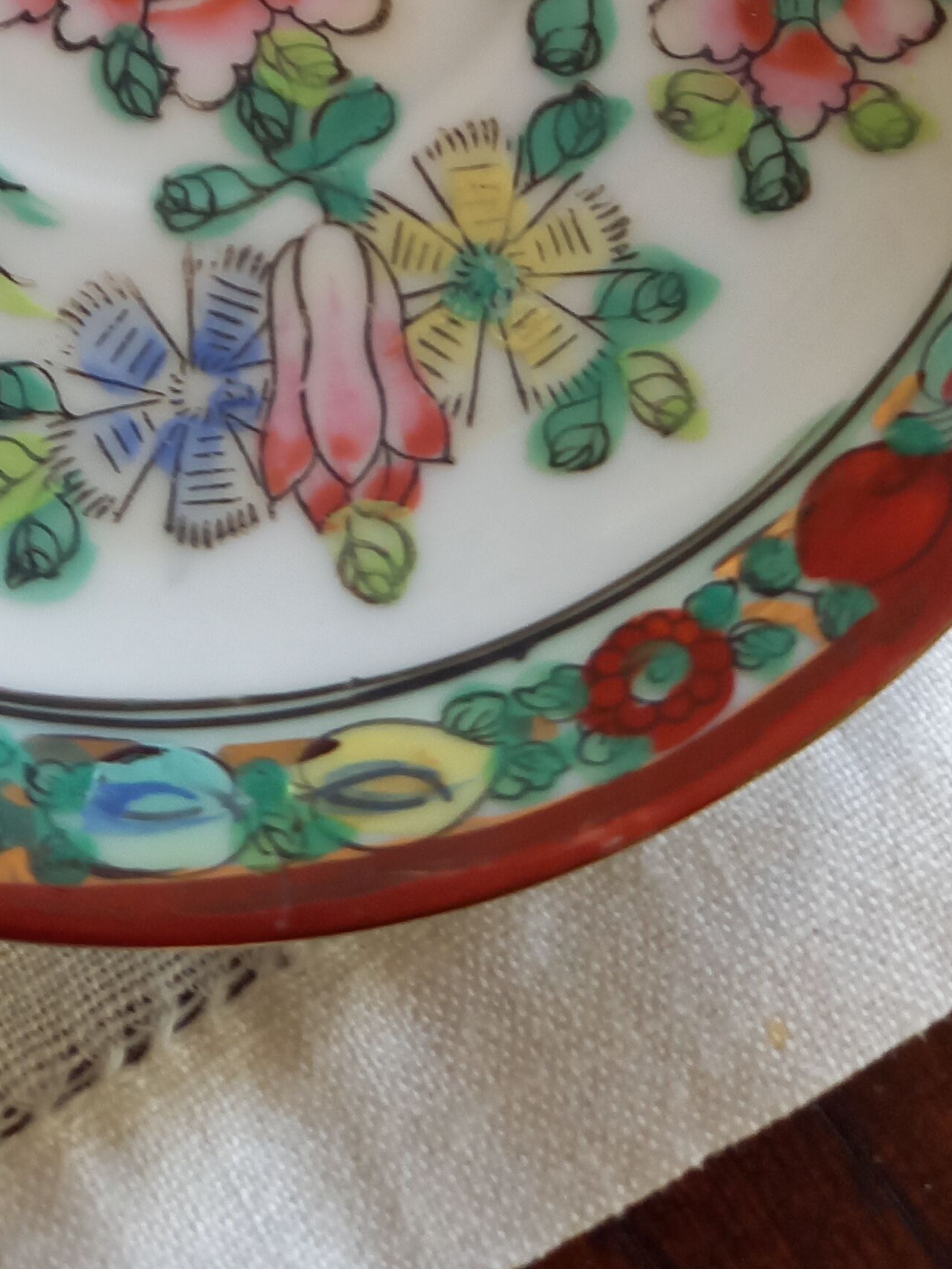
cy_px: -127
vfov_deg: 29.9
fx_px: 2127
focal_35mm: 58
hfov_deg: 25.0
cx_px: 272
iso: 125
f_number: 1.8
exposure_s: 1/50
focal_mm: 4.65
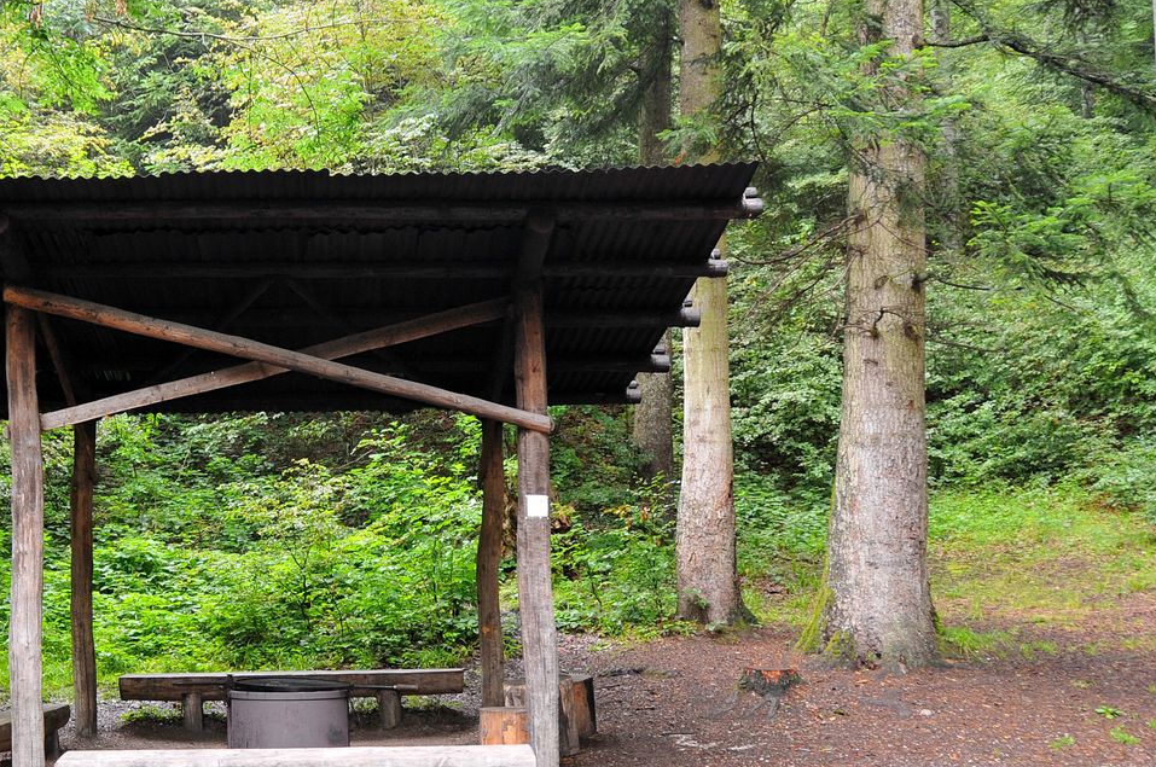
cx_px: 298
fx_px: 1635
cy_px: 429
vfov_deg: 26.4
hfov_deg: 38.0
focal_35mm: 51
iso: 200
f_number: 3.5
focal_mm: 18
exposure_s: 1/30
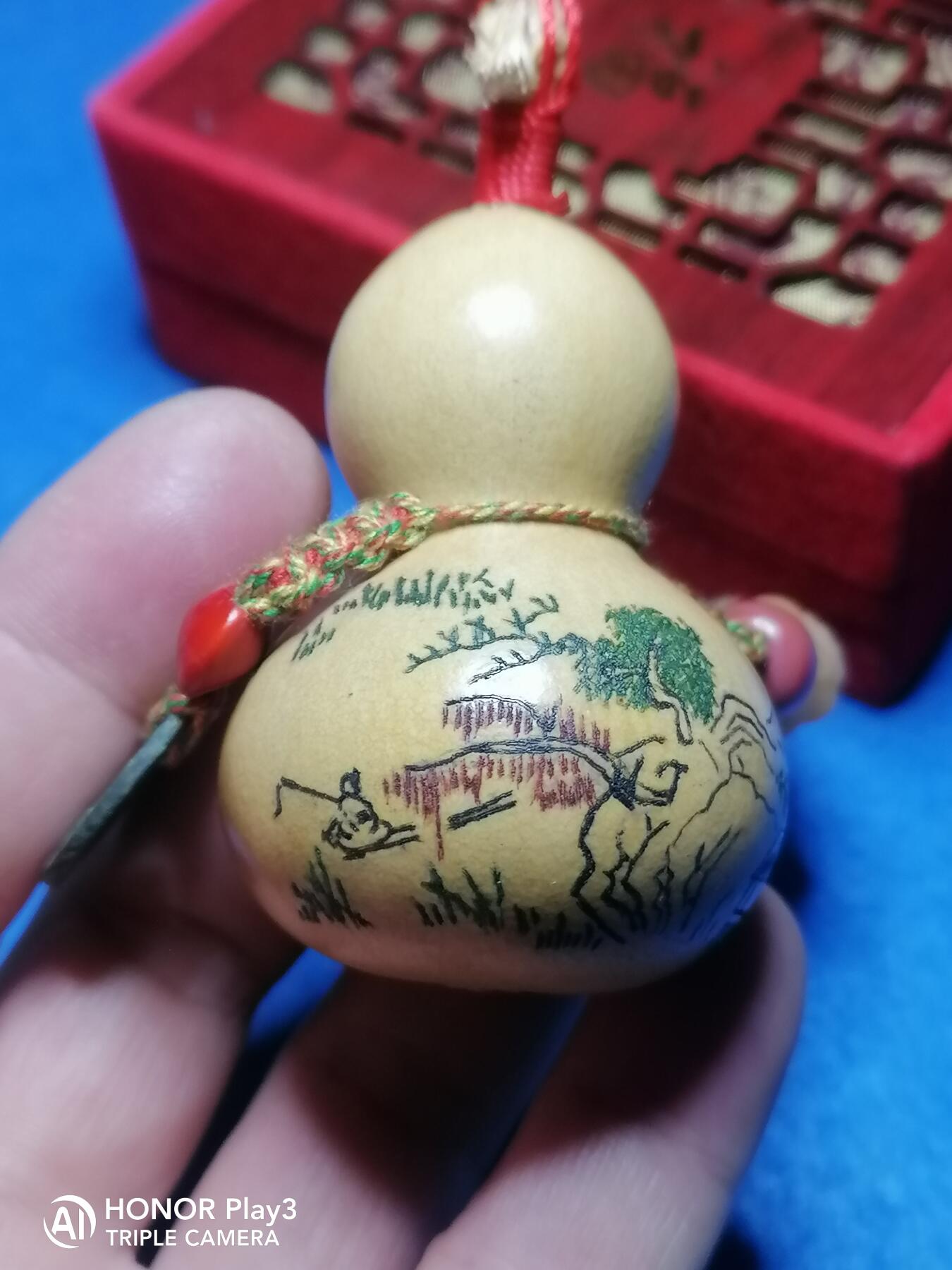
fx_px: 1943
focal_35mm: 53
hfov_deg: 27.5
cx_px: 476
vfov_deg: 36.2
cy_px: 635
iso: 160
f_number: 1.8
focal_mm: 5.4
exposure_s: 1/33.3
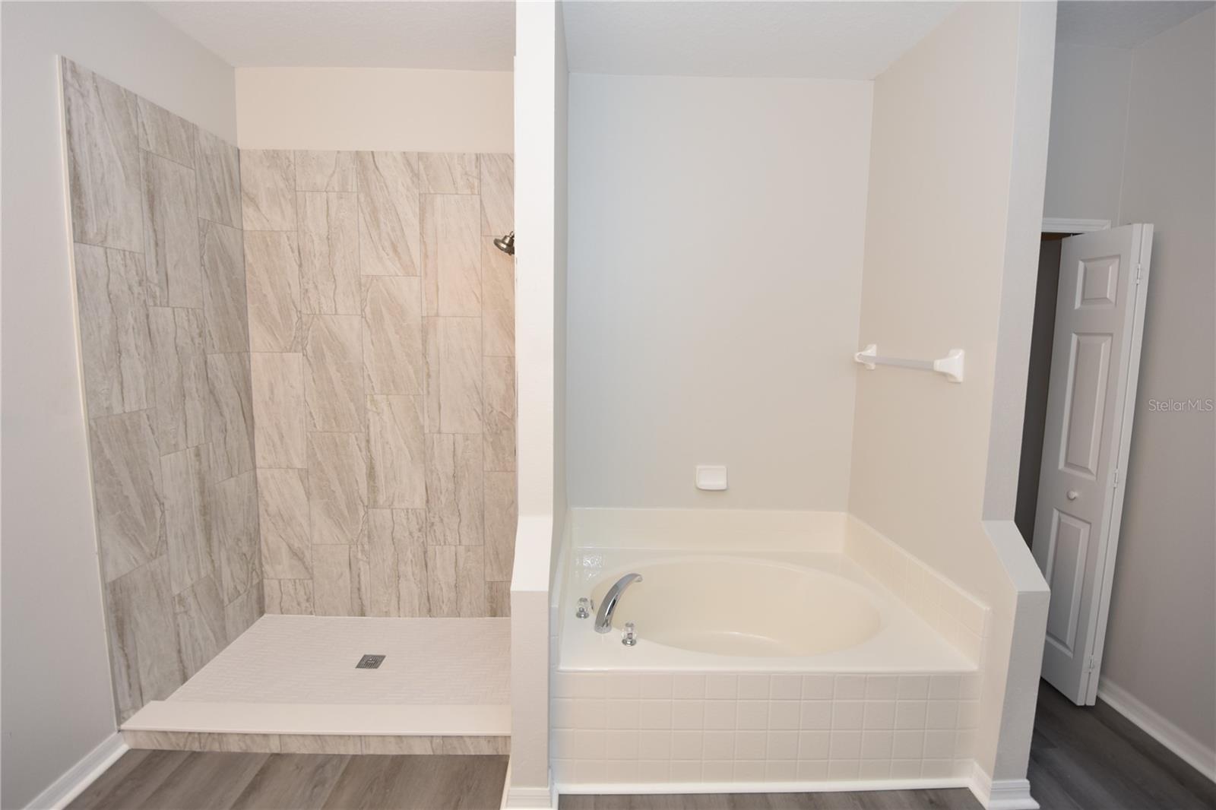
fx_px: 507
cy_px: 405
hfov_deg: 100.4
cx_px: 608
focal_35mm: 15
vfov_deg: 77.3
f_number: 4
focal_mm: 10
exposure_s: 1/60
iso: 280
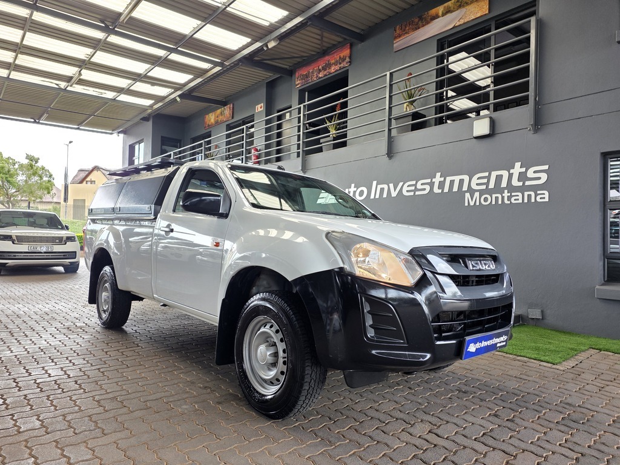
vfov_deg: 58.9
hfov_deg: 73.9
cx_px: 310
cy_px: 232
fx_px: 412
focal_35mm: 23
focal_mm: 6.25
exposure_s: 1/180
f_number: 1.7
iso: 80
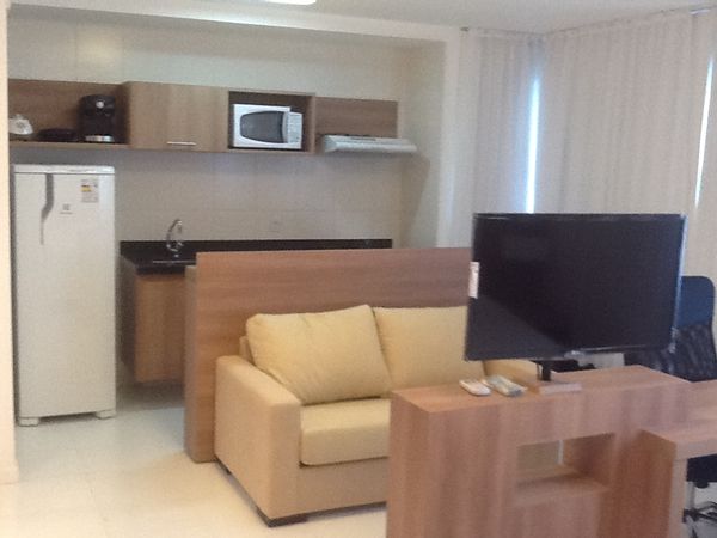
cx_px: 358
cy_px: 269
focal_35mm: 44
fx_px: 911
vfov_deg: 32.9
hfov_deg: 42.9
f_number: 2.4
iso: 125
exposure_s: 1/30
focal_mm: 2.03
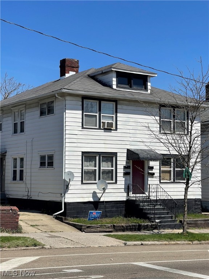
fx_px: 515
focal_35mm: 64
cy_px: 140
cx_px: 104
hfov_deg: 22.9
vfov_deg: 30.3
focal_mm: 7.5
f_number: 2.2
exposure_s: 1/1783
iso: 20
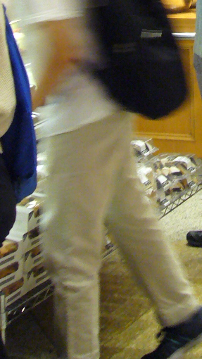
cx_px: 278
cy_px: -100
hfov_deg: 10.2
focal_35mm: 116
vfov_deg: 17.4
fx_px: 1104
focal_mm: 5.8
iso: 200
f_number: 2.8
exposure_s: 1/10
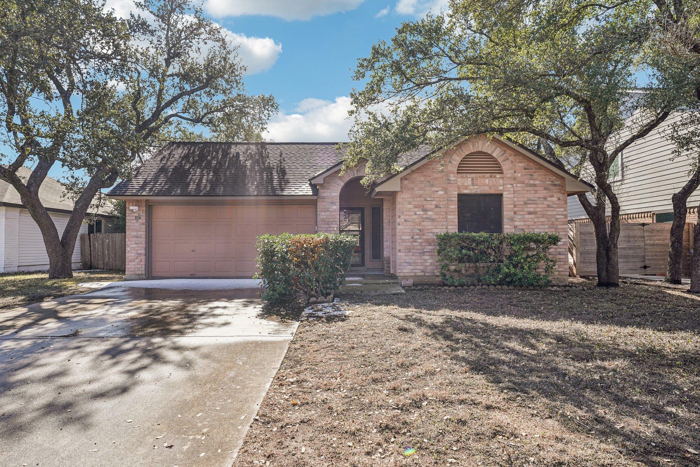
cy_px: 234
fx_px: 387
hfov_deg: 84.3
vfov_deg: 62.2
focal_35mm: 20
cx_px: 350
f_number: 8
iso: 800
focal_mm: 19.9
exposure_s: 1/640
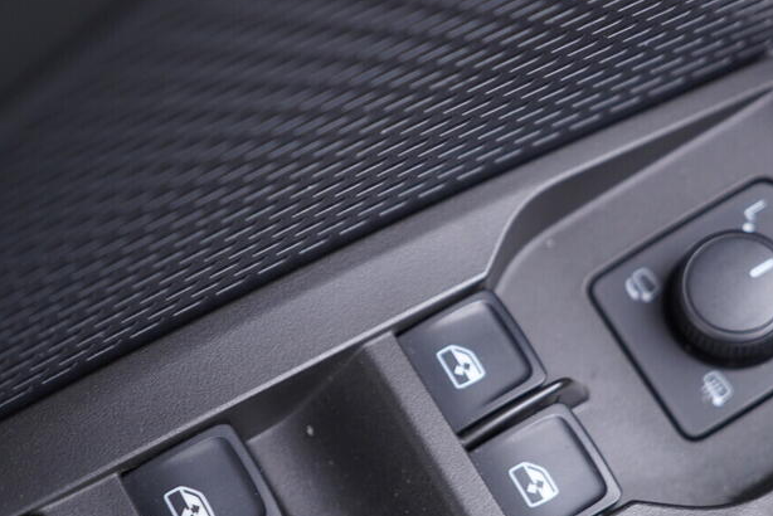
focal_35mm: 60
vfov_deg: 22.4
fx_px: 1289
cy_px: 391
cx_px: 462
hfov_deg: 33.3
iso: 320
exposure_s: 1/40
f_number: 2.8
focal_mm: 24
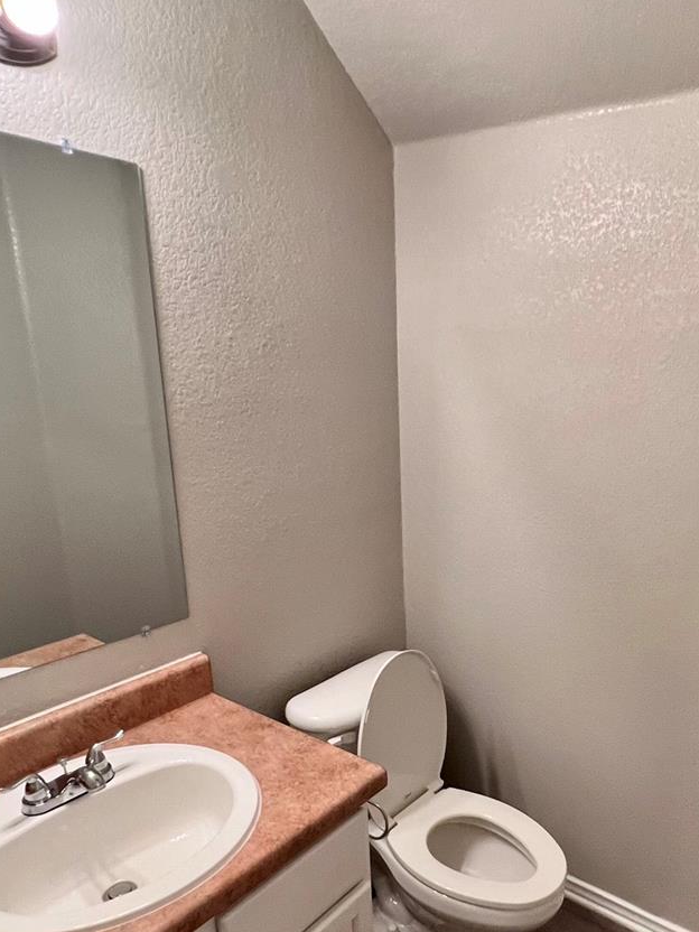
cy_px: 565
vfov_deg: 70.8
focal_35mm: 24
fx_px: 646
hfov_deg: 55.5
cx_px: 474
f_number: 1.8
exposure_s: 1/120
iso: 200
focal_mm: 1.57
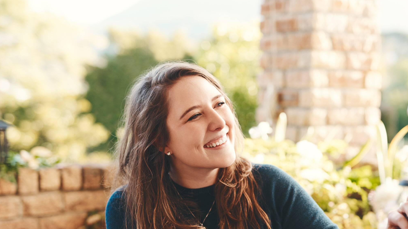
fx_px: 725
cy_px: 155
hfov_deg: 31.3
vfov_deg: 17.9
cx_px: 256
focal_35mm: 67
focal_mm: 50
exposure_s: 1/500
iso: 250
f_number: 2.2
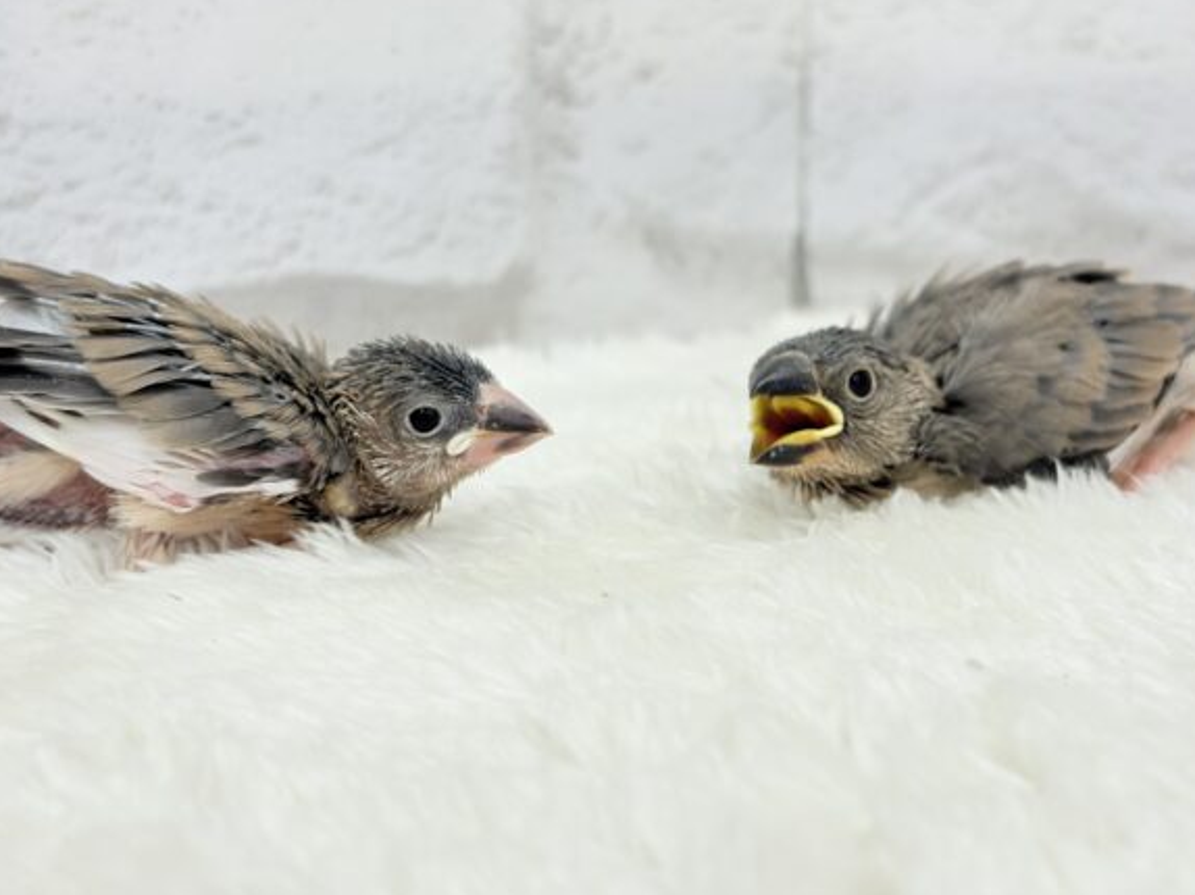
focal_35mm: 58
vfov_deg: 25.2
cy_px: 406
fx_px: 2001
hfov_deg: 33.2
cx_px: 625
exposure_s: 1/50
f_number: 1.6
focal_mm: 5.96
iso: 32
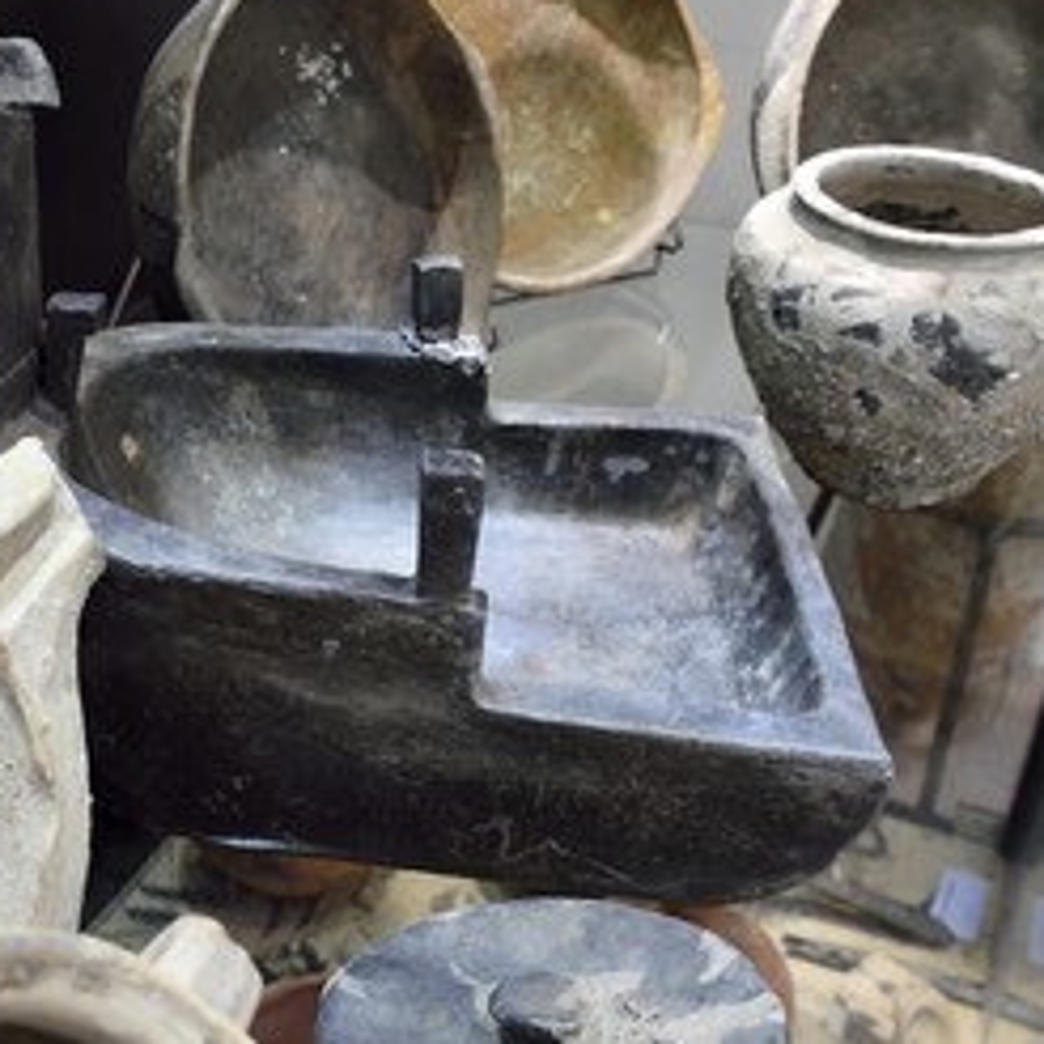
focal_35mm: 42
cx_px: 289
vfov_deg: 40.0
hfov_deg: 39.2
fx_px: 1433
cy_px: 467
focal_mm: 29
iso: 800
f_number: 7.1
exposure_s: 1/15
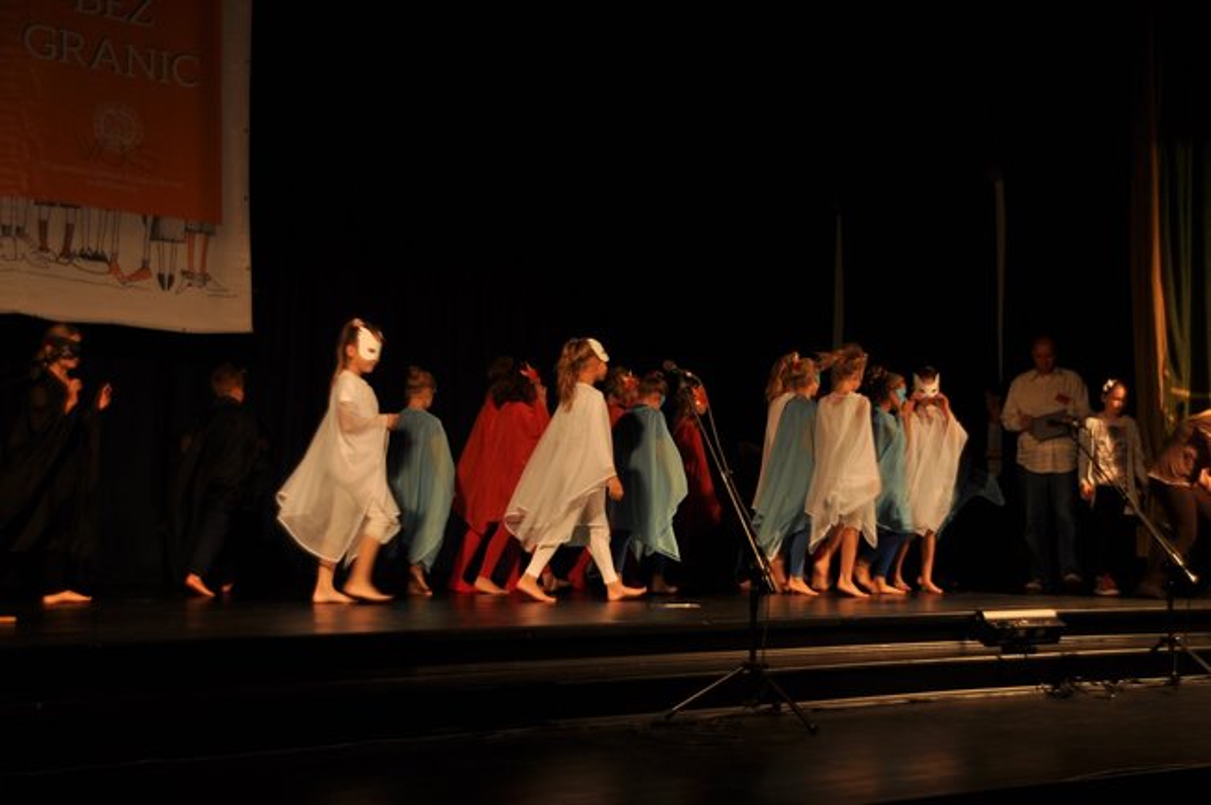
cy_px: 402
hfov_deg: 41.2
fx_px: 1613
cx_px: 606
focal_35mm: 48
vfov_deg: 28.0
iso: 250
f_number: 4.2
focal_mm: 32
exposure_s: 1/60
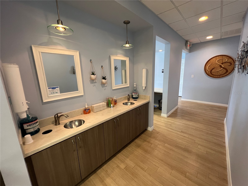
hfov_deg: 106.2
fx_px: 93
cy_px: 93
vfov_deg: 89.9
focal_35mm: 13
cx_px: 124
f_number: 1.8
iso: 200
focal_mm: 1.57
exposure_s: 1/120
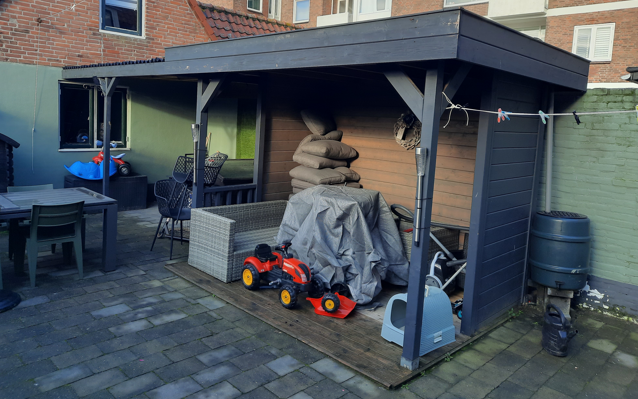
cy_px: 160
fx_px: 469
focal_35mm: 27
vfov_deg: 45.8
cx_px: 321
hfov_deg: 68.4
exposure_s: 1/188
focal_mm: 4.6
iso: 32
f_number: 2
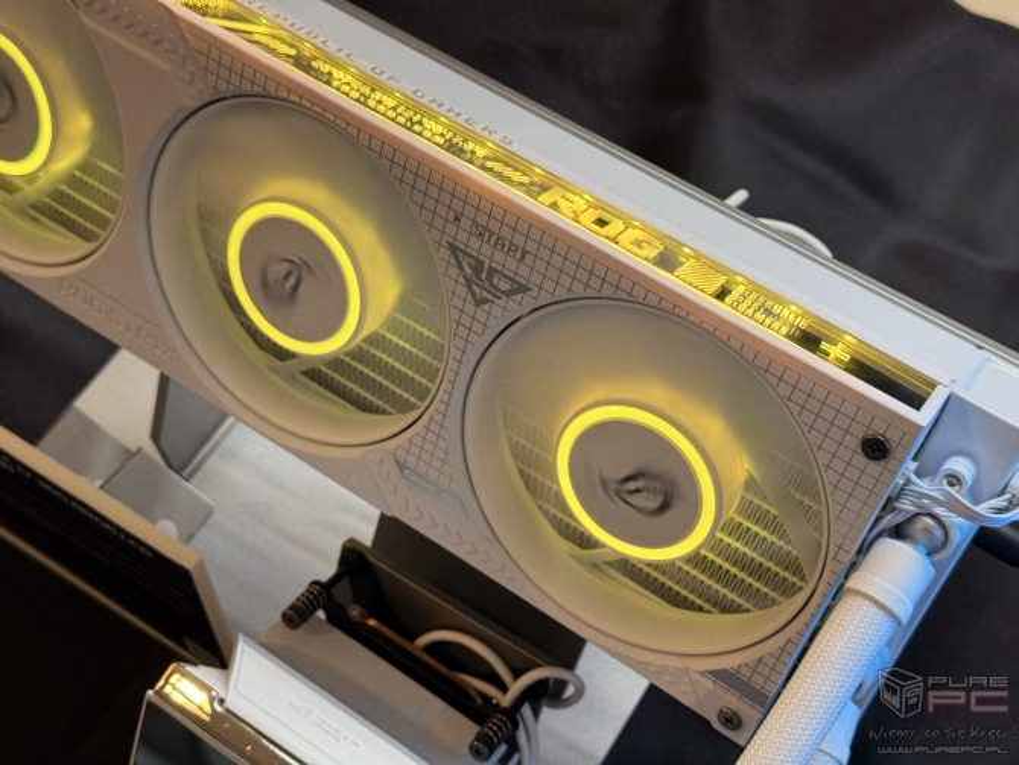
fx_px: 1413
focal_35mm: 48
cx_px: 510
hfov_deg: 39.6
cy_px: 382
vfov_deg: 30.3
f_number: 1.78
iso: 100
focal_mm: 6.76
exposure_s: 1/60
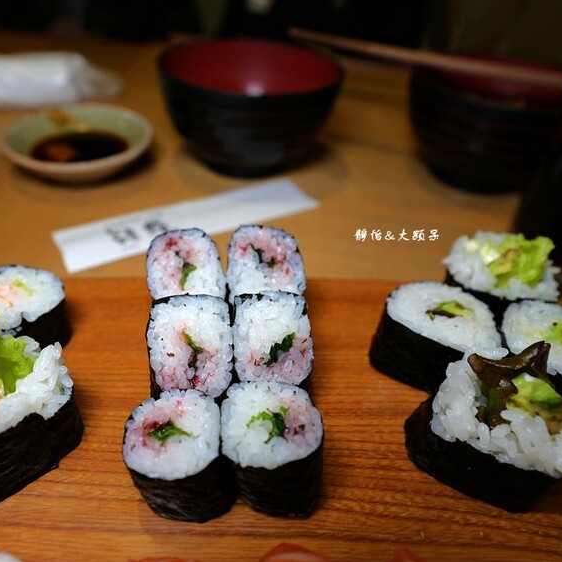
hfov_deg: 58.6
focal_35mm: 27
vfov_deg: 59.1
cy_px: 282
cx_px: 228
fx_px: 496
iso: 200
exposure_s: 1/60
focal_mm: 21
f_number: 4
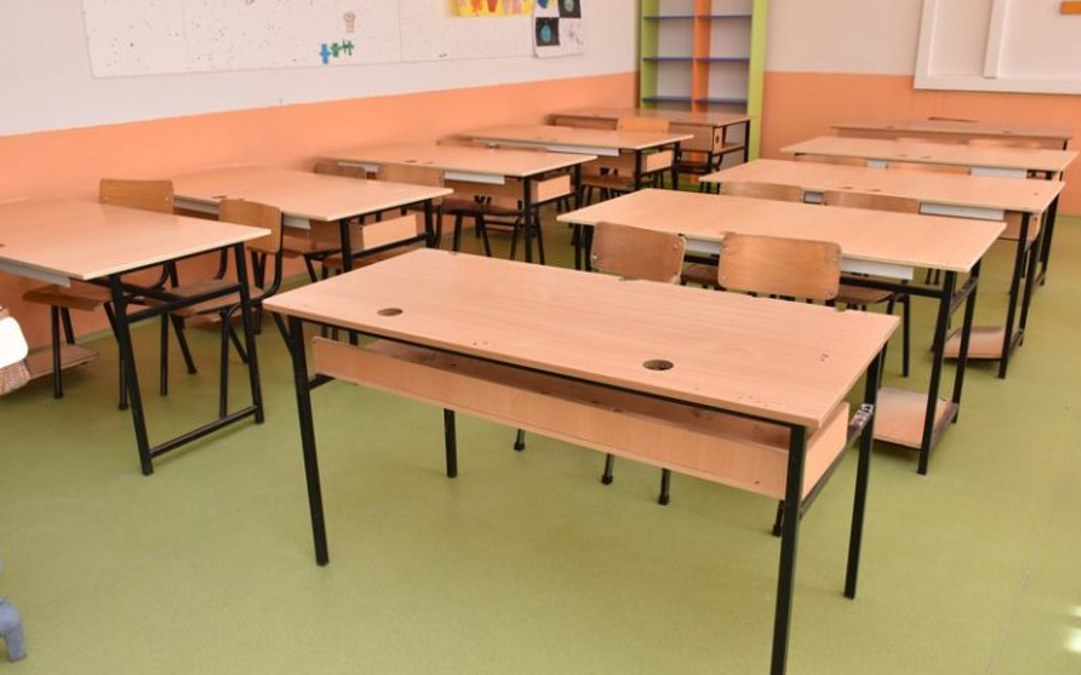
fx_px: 913
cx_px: 547
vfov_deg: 40.6
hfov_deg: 61.2
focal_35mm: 31
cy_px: 317
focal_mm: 20
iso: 400
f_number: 7.1
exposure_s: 1/125
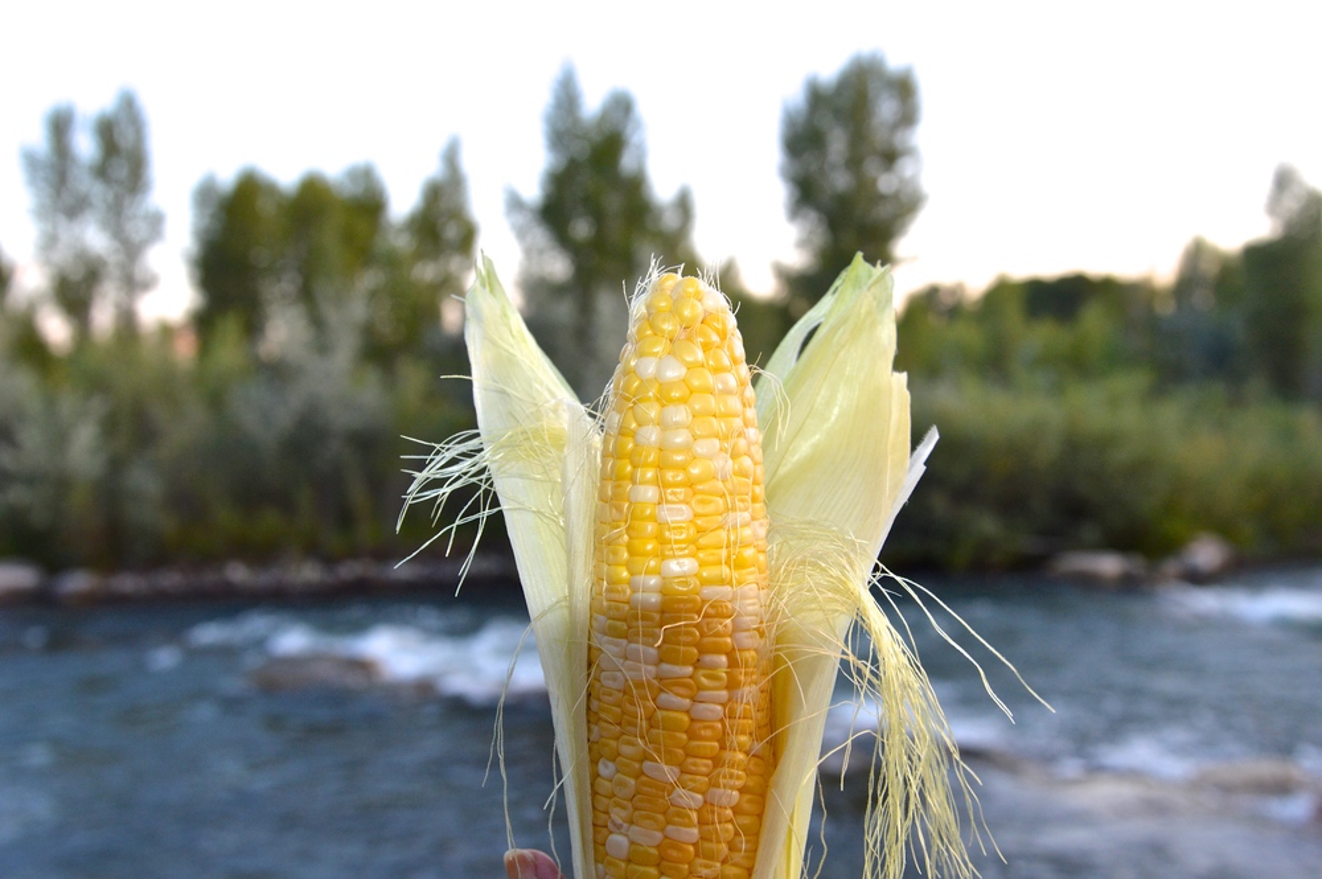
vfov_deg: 36.8
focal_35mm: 36
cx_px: 661
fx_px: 1321
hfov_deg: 53.2
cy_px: 440
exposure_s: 1/125
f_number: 4
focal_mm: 24
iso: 360
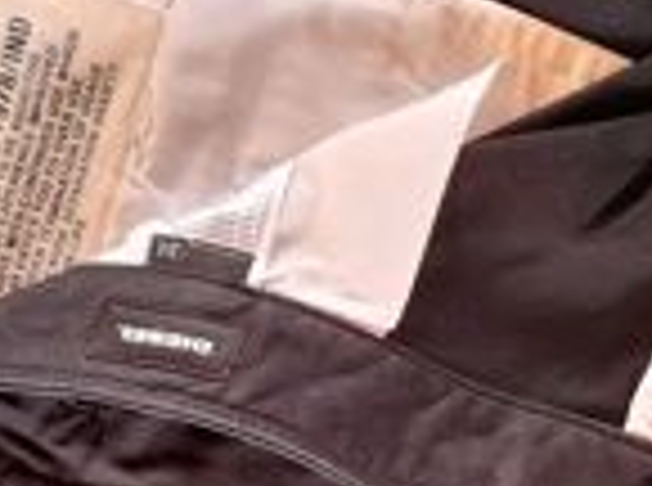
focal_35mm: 83
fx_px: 1559
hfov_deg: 23.2
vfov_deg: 17.3
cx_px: 553
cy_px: 495
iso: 200
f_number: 2
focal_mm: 4.6
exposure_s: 1/60
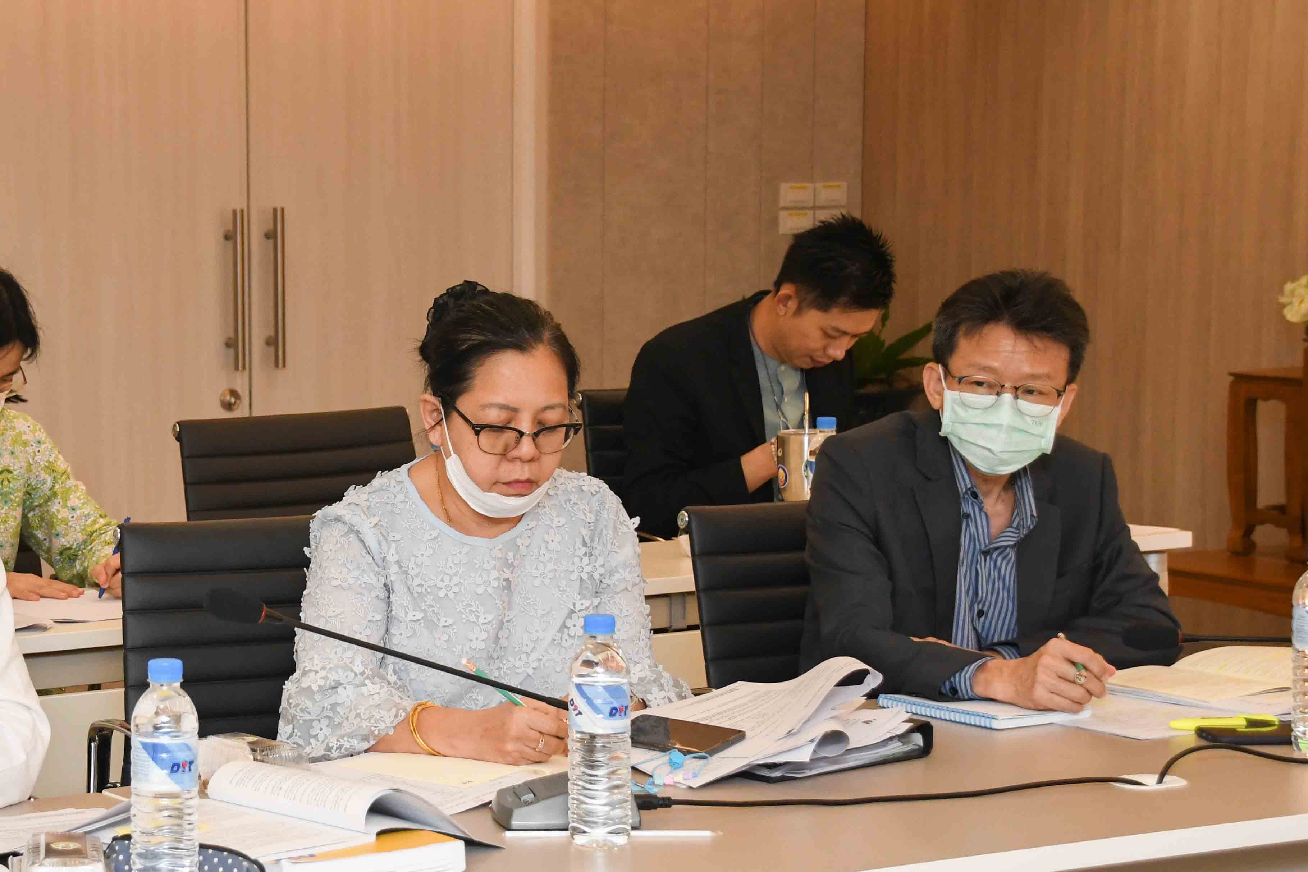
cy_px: 426
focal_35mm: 101
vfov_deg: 13.6
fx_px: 3670
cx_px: 345
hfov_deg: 20.1
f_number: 5.6
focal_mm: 44
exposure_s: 1/200
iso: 1600
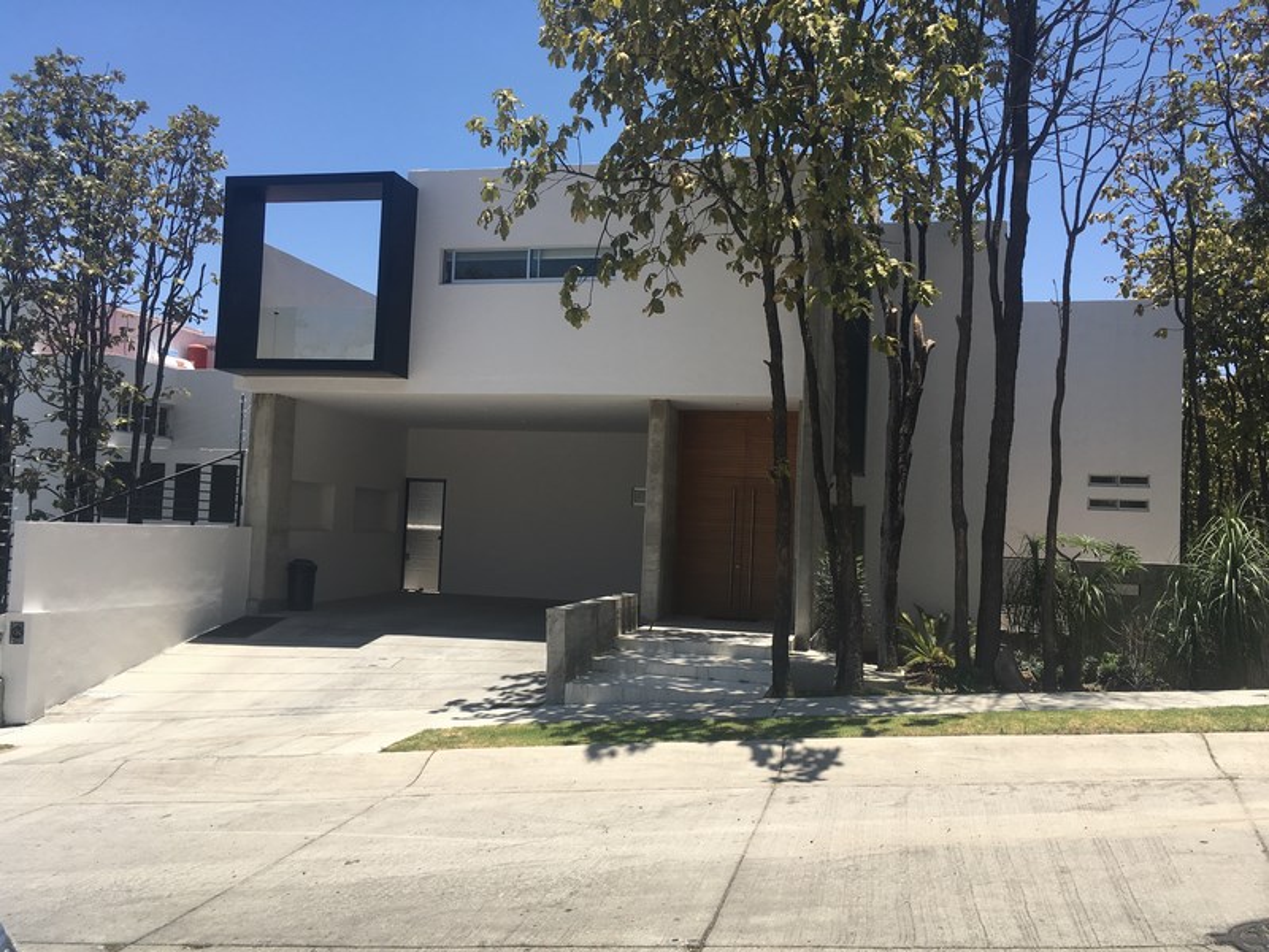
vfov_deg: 48.2
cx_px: 634
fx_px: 1063
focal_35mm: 29
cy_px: 476
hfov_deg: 61.7
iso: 25
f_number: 2.2
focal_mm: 4.15
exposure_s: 1/1425
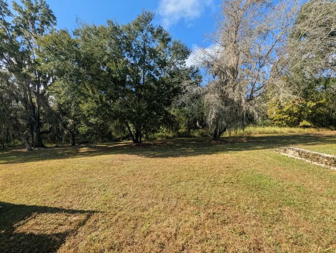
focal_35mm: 13
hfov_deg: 106.1
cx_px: 168
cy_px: 126
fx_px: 126
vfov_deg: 90.1
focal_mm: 1.95
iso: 44
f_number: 2.2
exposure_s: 1/821
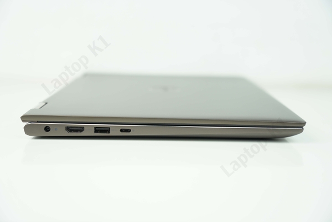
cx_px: 166
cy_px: 111
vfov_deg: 22.6
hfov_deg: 33.4
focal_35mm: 60
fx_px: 553
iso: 100
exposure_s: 1/80
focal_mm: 40
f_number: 2.8
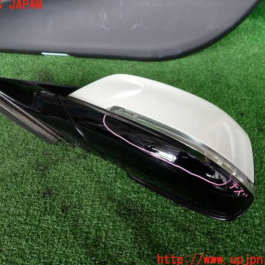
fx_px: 260
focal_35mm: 30
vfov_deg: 54.0
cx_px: 113
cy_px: 132
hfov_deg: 53.8
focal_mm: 4.5
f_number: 2
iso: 160
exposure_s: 1/60
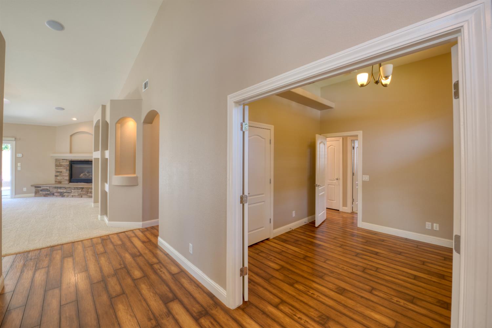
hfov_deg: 104.3
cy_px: 164
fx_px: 191
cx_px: 246
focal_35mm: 14
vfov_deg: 81.2
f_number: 10
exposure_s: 1/6
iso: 400
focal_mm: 14
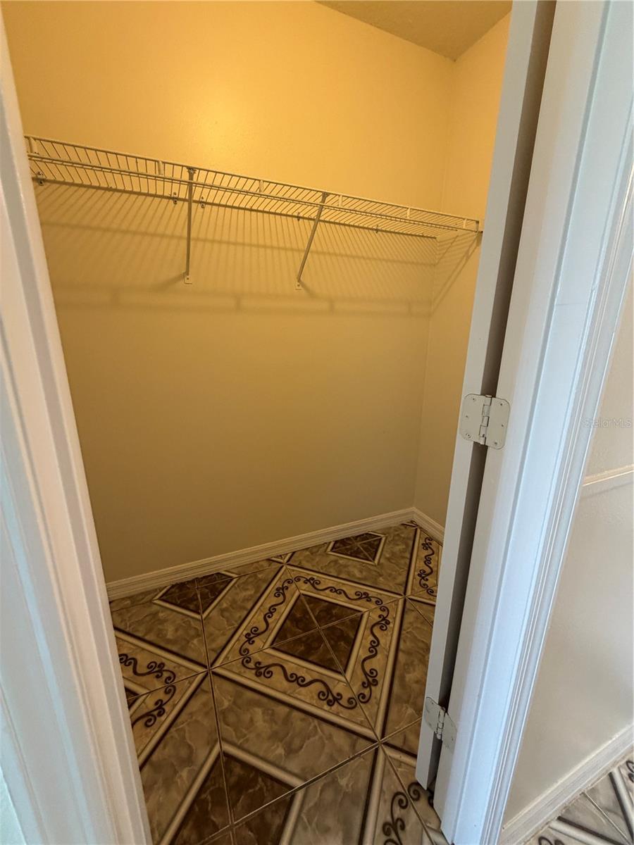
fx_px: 342
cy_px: 422
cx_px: 317
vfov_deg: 102.1
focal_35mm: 14
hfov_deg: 85.7
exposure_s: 1/60
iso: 250
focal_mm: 2.22
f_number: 2.2
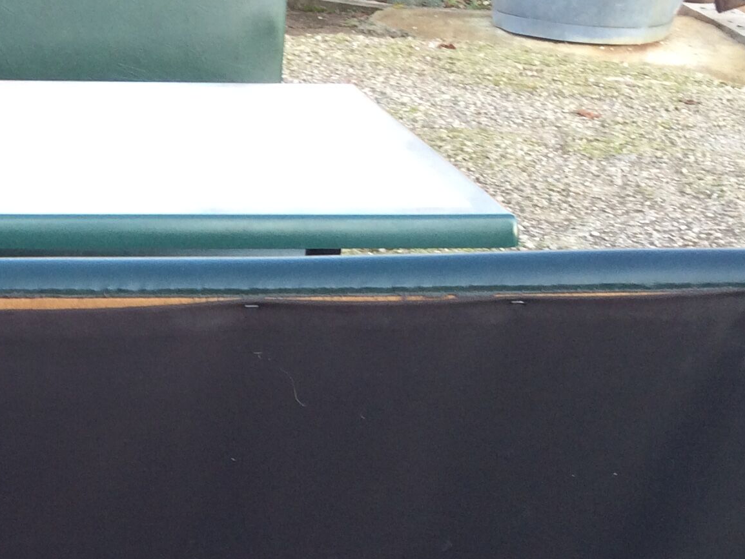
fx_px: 1765
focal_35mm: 82
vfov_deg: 17.5
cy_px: 589
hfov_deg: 22.7
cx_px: -37
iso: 40
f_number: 2.2
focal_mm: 4.15
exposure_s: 1/50
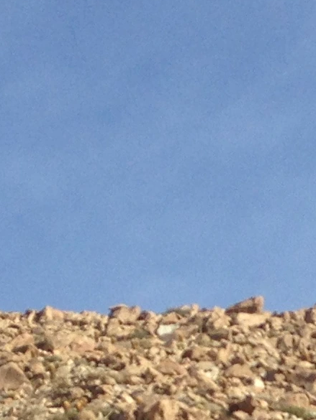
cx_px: 535
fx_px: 2239
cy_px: 696
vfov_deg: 10.3
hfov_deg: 7.9
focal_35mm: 184
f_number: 2.4
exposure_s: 1/1391
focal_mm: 4.12
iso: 50
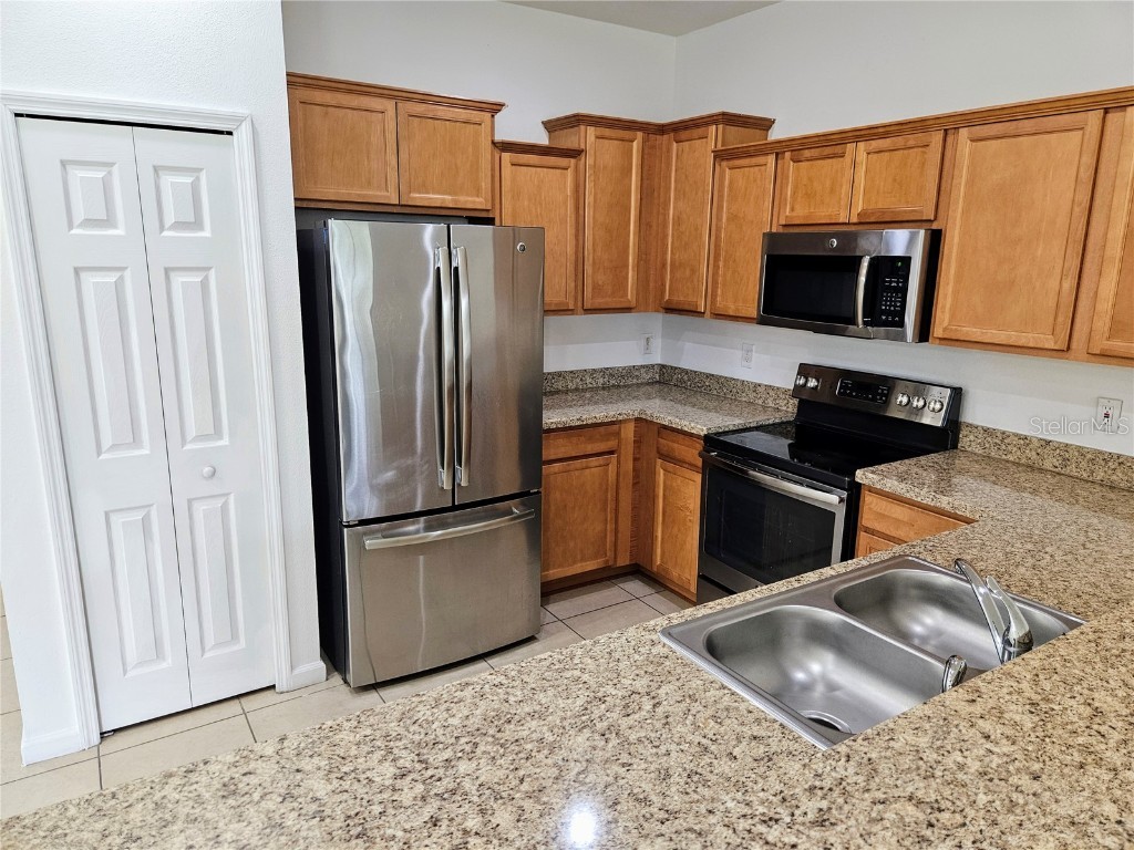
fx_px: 753
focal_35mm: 23
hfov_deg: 73.9
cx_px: 567
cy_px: 425
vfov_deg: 58.9
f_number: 1.8
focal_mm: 5.4
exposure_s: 1/120
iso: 320
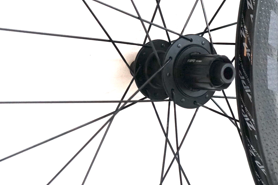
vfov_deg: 12.2
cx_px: 228
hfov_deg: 18.1
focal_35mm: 112
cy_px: 70
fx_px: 864
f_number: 4.5
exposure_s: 1/160
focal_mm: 43
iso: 2000
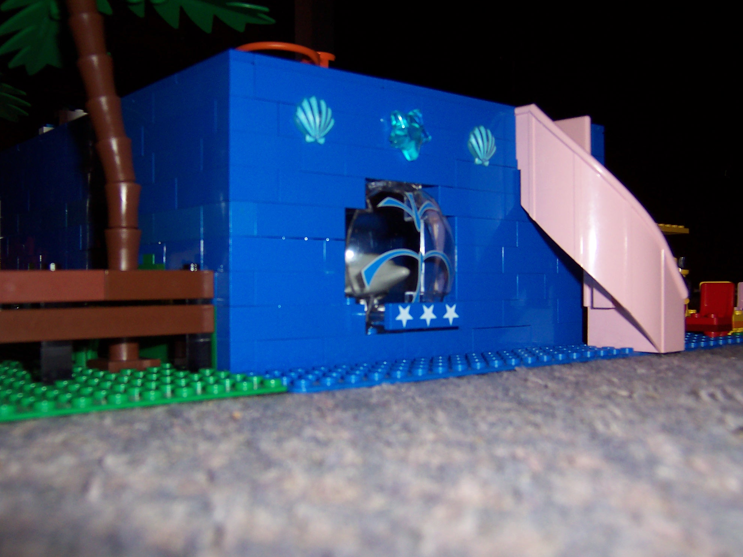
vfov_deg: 38.7
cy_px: 275
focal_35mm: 37
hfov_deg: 50.1
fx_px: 794
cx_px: 375
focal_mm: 5.6
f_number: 2.8
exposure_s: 1/60
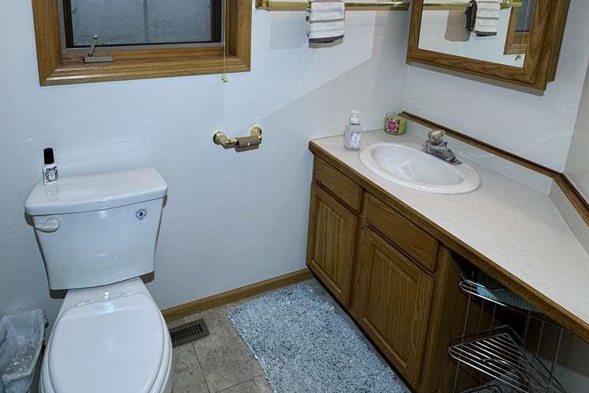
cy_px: 82
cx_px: 240
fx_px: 409
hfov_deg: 70.9
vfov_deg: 48.5
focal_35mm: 25
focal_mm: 2.22
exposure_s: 1/120
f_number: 2.2
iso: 100
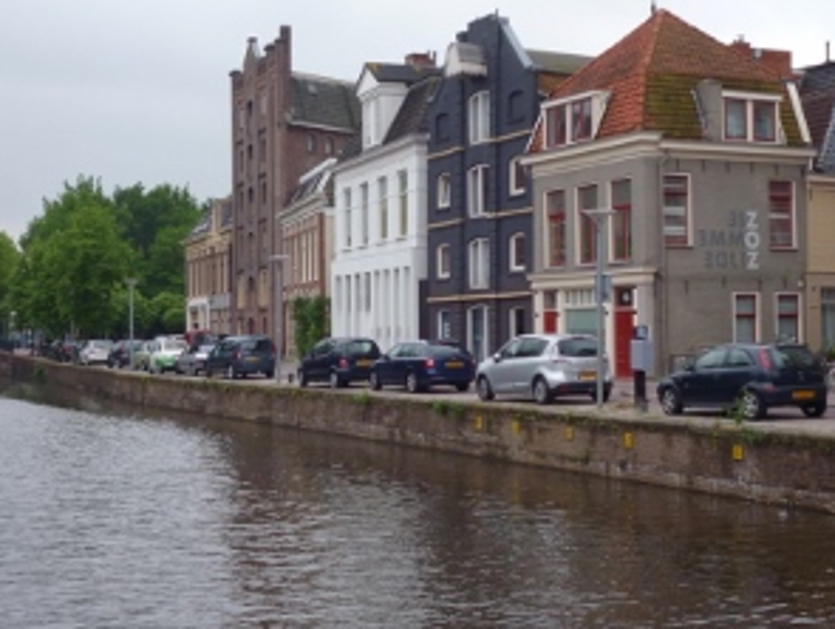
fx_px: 1570
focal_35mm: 65
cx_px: 368
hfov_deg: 29.8
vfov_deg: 22.6
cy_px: 261
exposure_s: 1/60
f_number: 4
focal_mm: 8.6
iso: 125
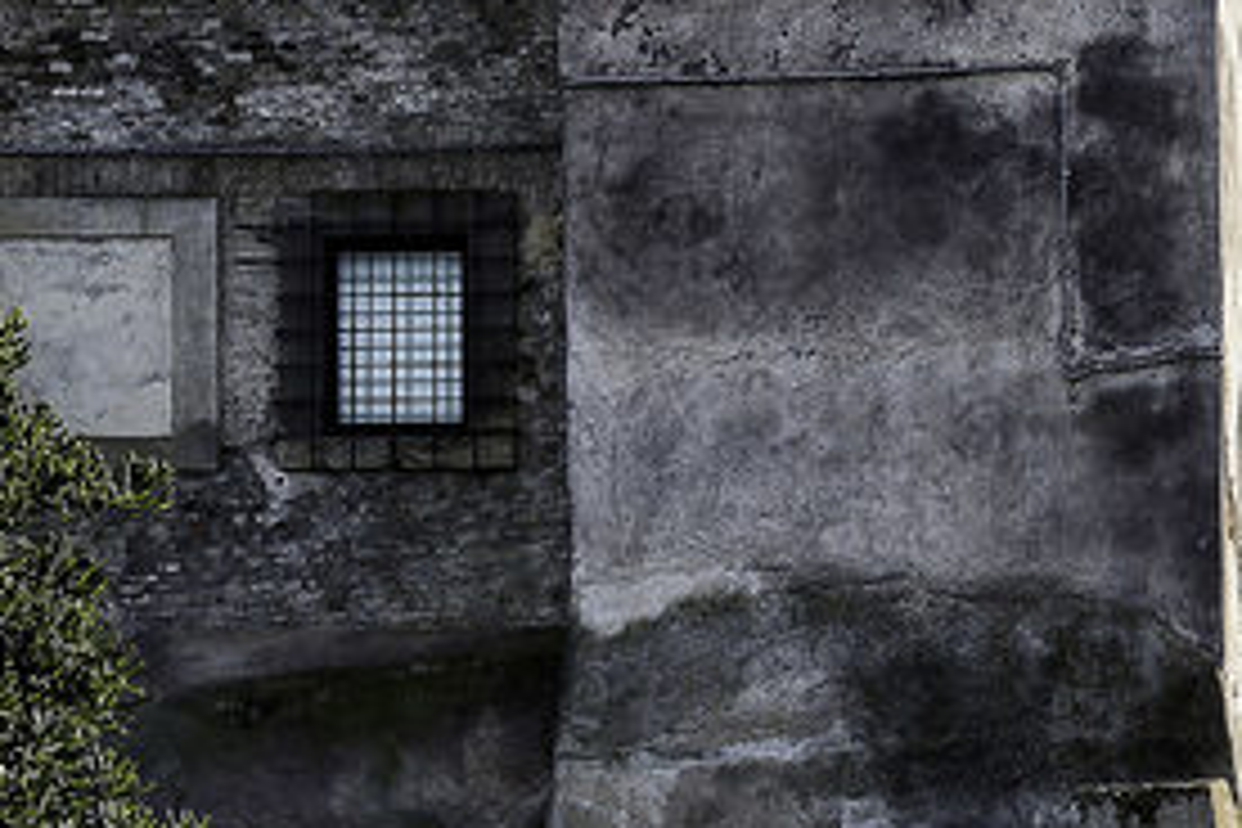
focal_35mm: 137
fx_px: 4726
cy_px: 630
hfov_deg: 14.8
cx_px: 1062
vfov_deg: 10.0
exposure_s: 1/100
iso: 100
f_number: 9
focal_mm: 42
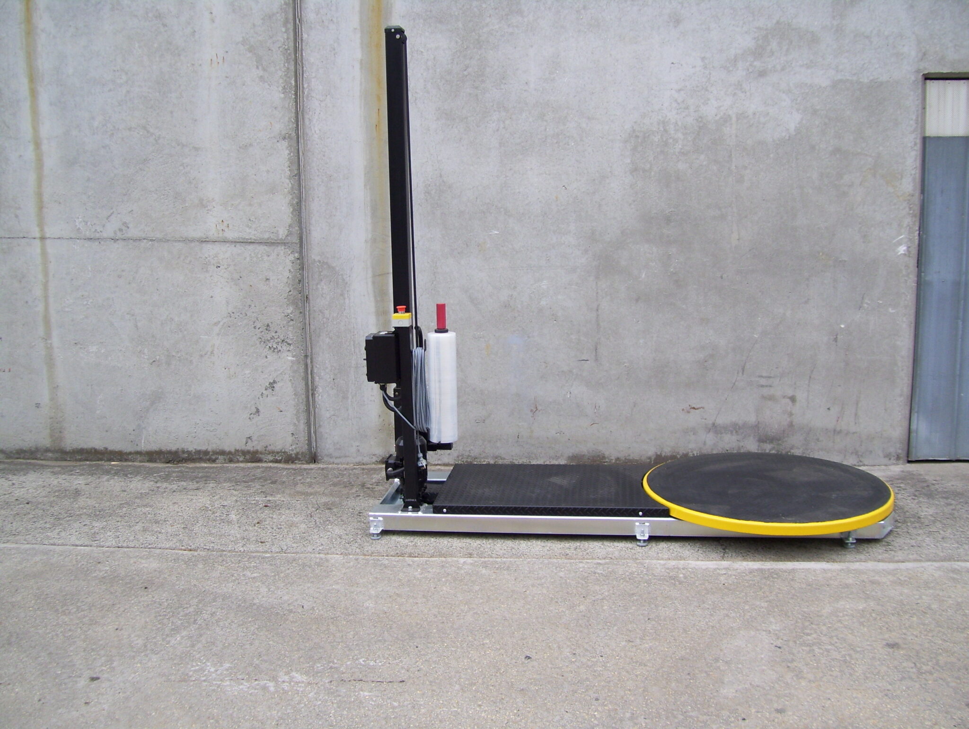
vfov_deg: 39.7
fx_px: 1009
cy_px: 364
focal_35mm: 36
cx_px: 484
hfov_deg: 51.3
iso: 80
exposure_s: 1/500
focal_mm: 6
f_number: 2.7
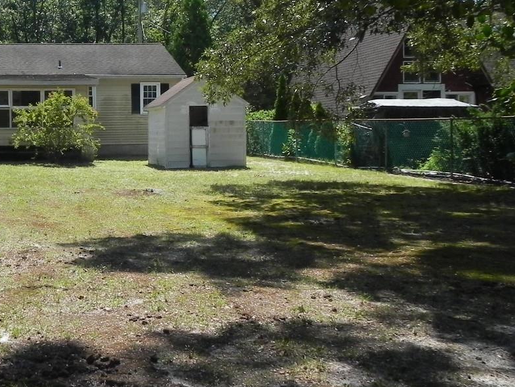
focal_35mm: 53
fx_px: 789
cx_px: 75
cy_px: 162
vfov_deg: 27.5
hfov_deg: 34.6
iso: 160
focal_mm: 4.6
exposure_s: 1/272
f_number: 6.3
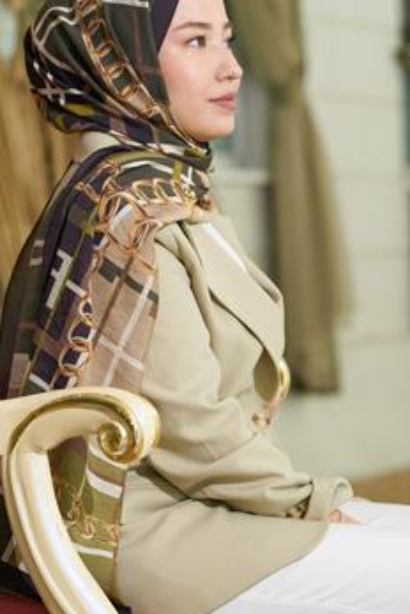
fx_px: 2165
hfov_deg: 10.8
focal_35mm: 127
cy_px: 269
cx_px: 161
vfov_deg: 16.1
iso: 800
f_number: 4
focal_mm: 95
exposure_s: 1/125
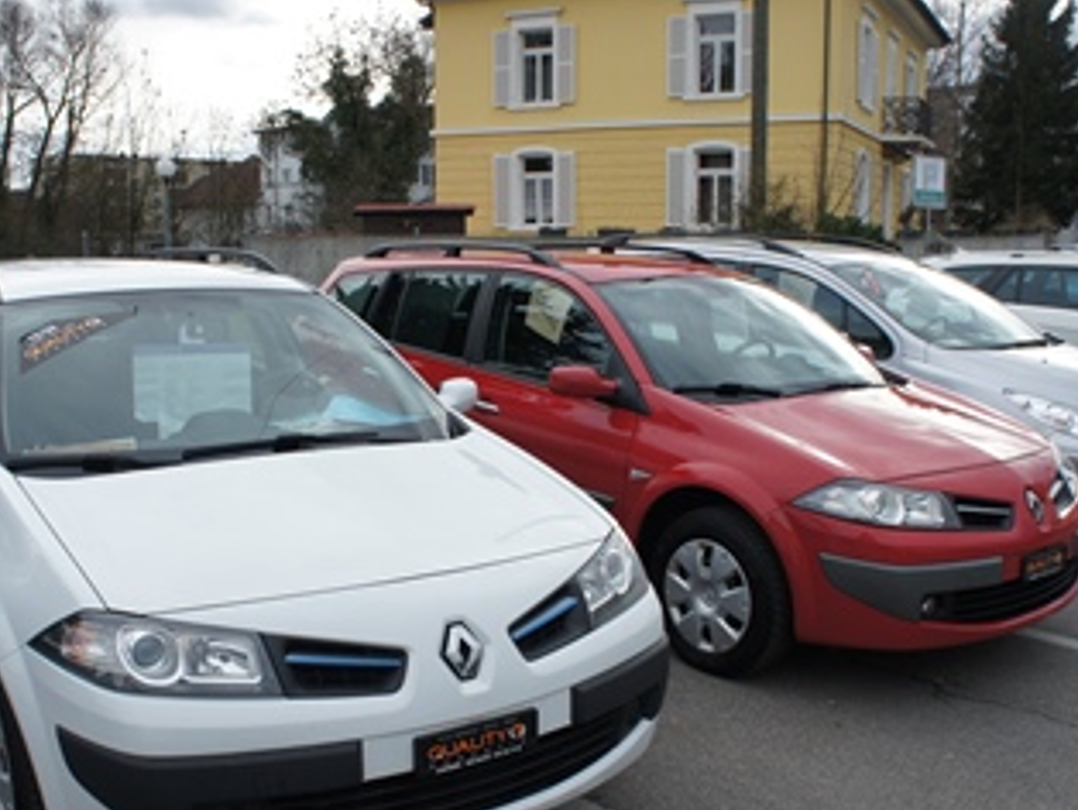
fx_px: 1153
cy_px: 494
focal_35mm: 37
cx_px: 522
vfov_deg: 38.5
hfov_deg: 50.1
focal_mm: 18
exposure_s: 1/200
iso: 200
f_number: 7.1
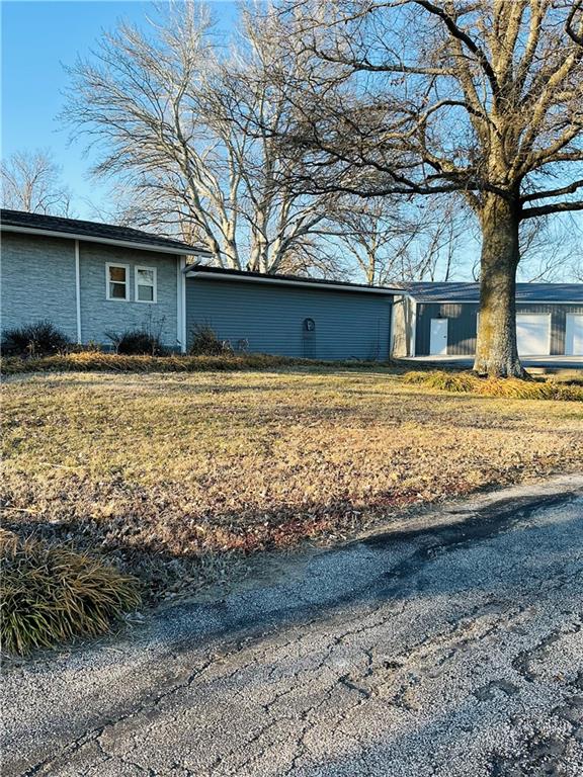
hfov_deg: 49.7
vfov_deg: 63.4
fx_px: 629
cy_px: 388
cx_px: 292
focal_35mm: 28
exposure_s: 1/529
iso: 25
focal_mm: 3
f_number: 1.8
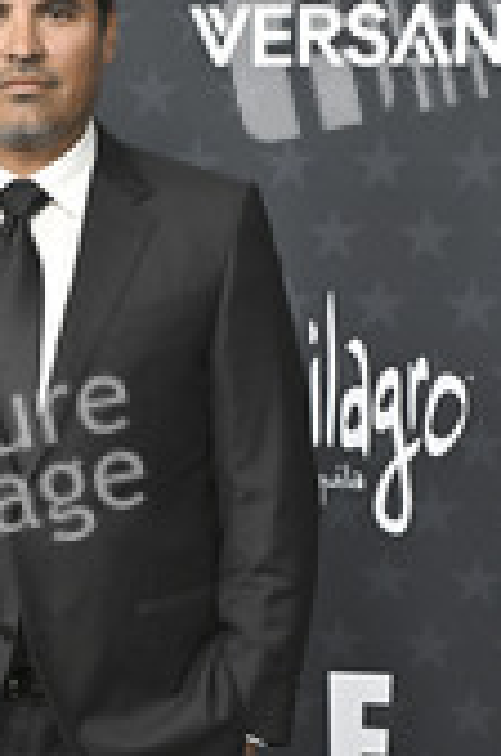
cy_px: 707
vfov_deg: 18.4
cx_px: 45
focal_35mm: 109
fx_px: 2285
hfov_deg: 12.4
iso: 1250
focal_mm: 46
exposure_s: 1/320
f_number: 5.6
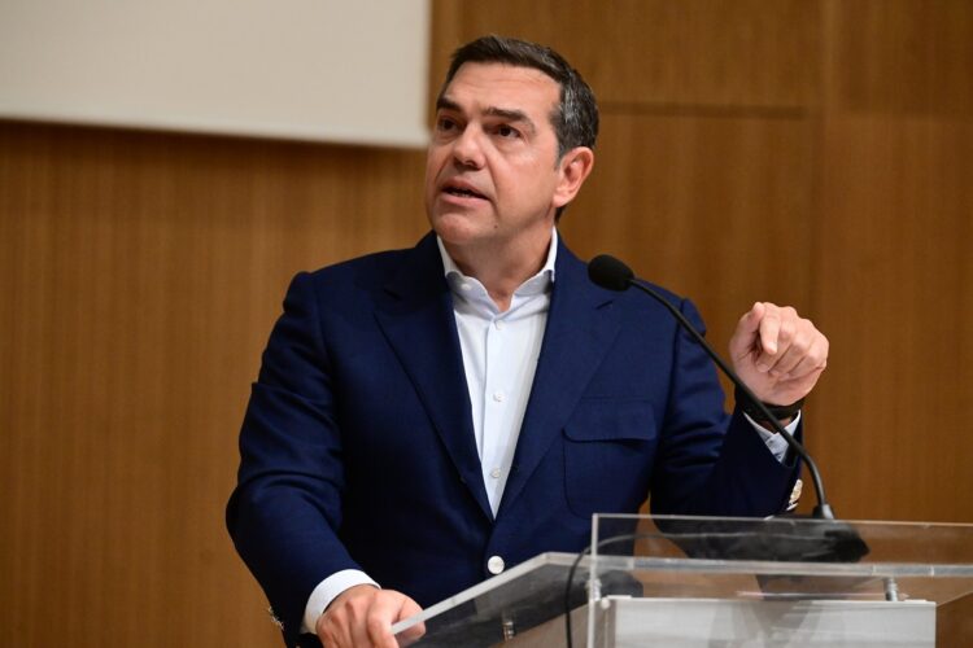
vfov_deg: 9.5
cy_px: 324
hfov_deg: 14.2
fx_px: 3919
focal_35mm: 145
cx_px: 486
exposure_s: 1/320
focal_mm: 145
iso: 8000
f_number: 4.5
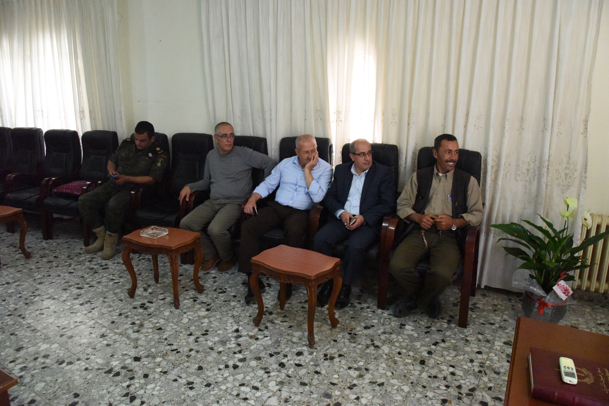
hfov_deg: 73.7
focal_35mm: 24
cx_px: 304
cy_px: 203
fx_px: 406
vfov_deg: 53.1
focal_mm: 24
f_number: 8
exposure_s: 1/250
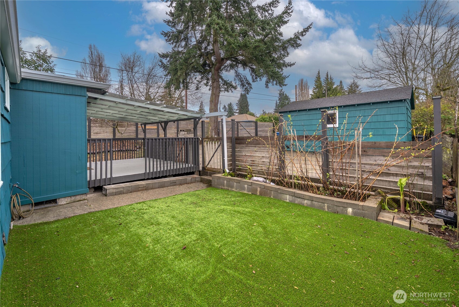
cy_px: 154
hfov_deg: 104.2
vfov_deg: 81.3
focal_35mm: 14
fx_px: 179
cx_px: 230
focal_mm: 14
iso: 80
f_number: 7.1
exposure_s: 1/30
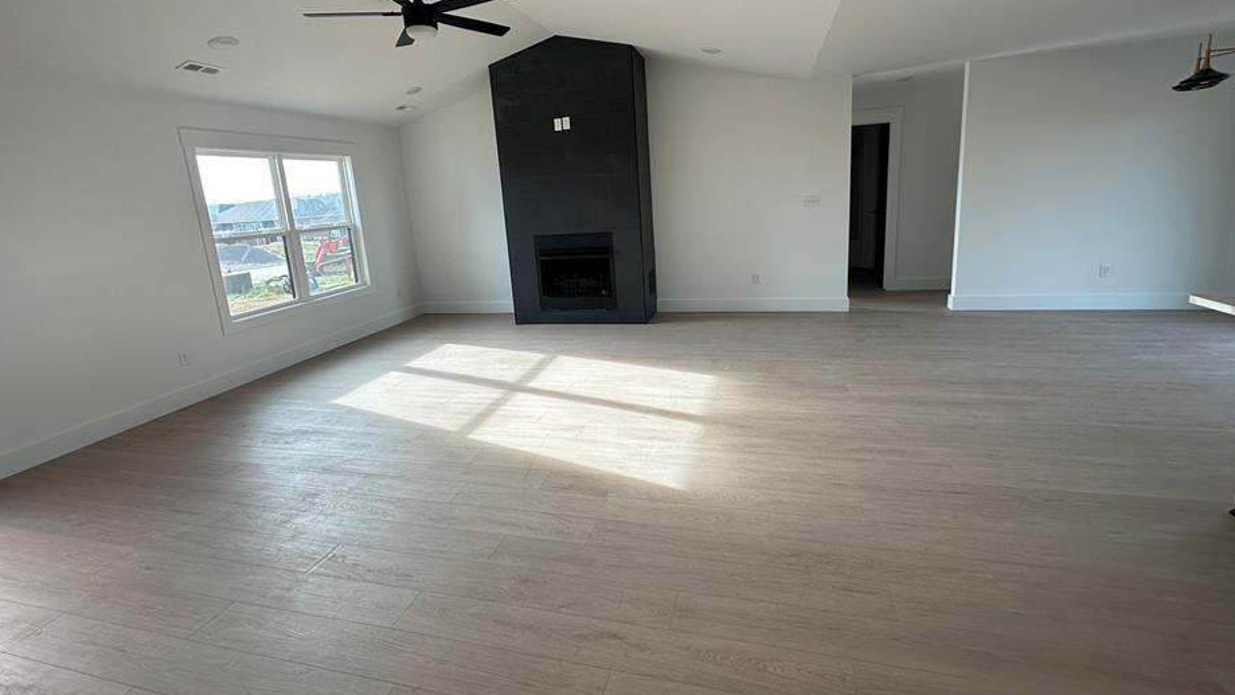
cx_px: 606
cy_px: 306
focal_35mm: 17
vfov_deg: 63.7
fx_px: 557
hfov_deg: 95.9
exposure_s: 1/127
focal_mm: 2.22
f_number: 2.2
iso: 40
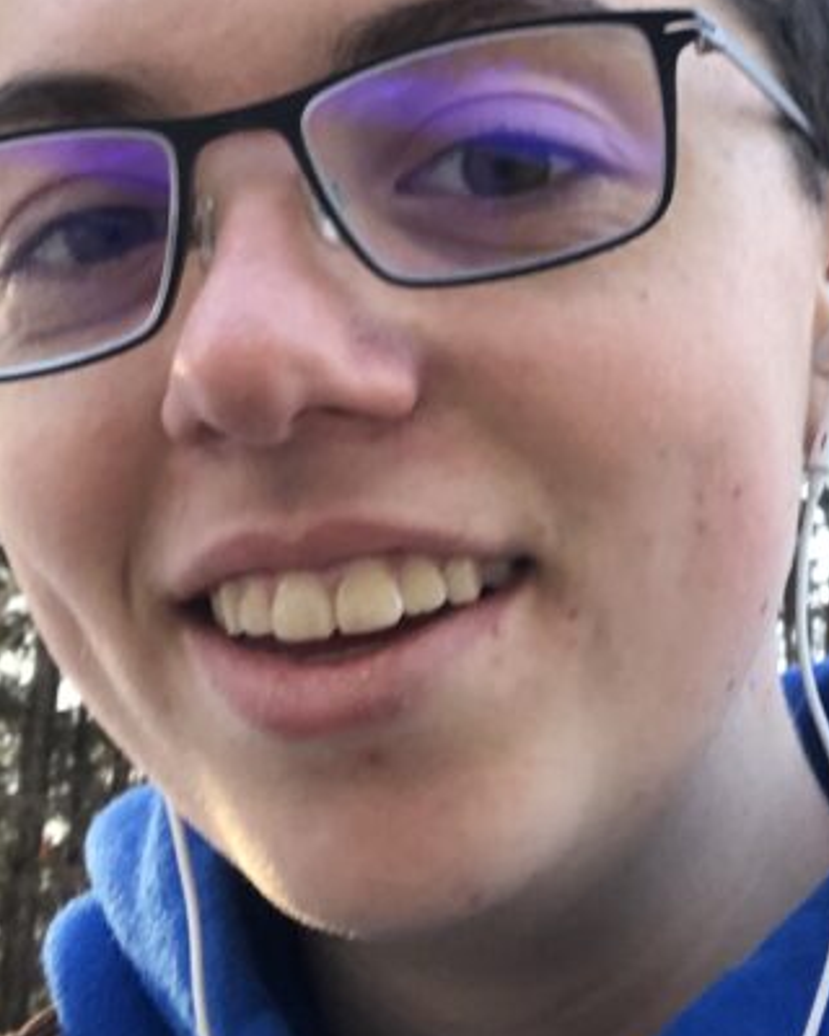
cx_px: 662
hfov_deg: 19.0
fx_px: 2454
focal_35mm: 80
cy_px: 153
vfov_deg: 23.4
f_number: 2.2
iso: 100
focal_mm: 2.87
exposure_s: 1/120
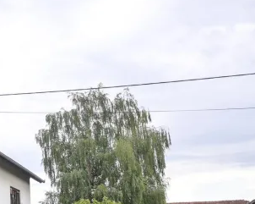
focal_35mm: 52
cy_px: 161
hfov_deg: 31.4
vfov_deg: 28.5
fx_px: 392
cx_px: -35
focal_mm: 22
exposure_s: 1/4000
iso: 1000
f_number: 4
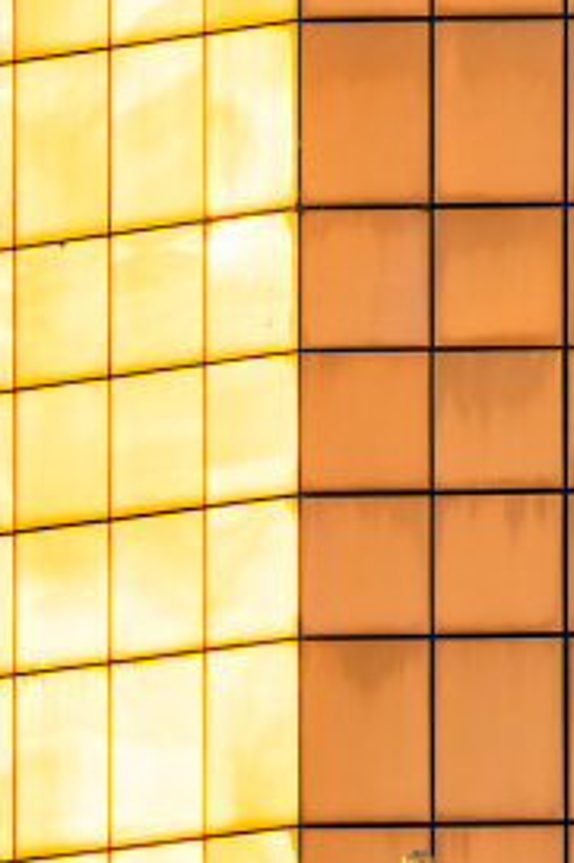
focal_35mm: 1177
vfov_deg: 1.8
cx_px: -246
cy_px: 1409
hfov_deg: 1.2
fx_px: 28184
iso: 200
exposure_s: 1/200
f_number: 10
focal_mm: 200
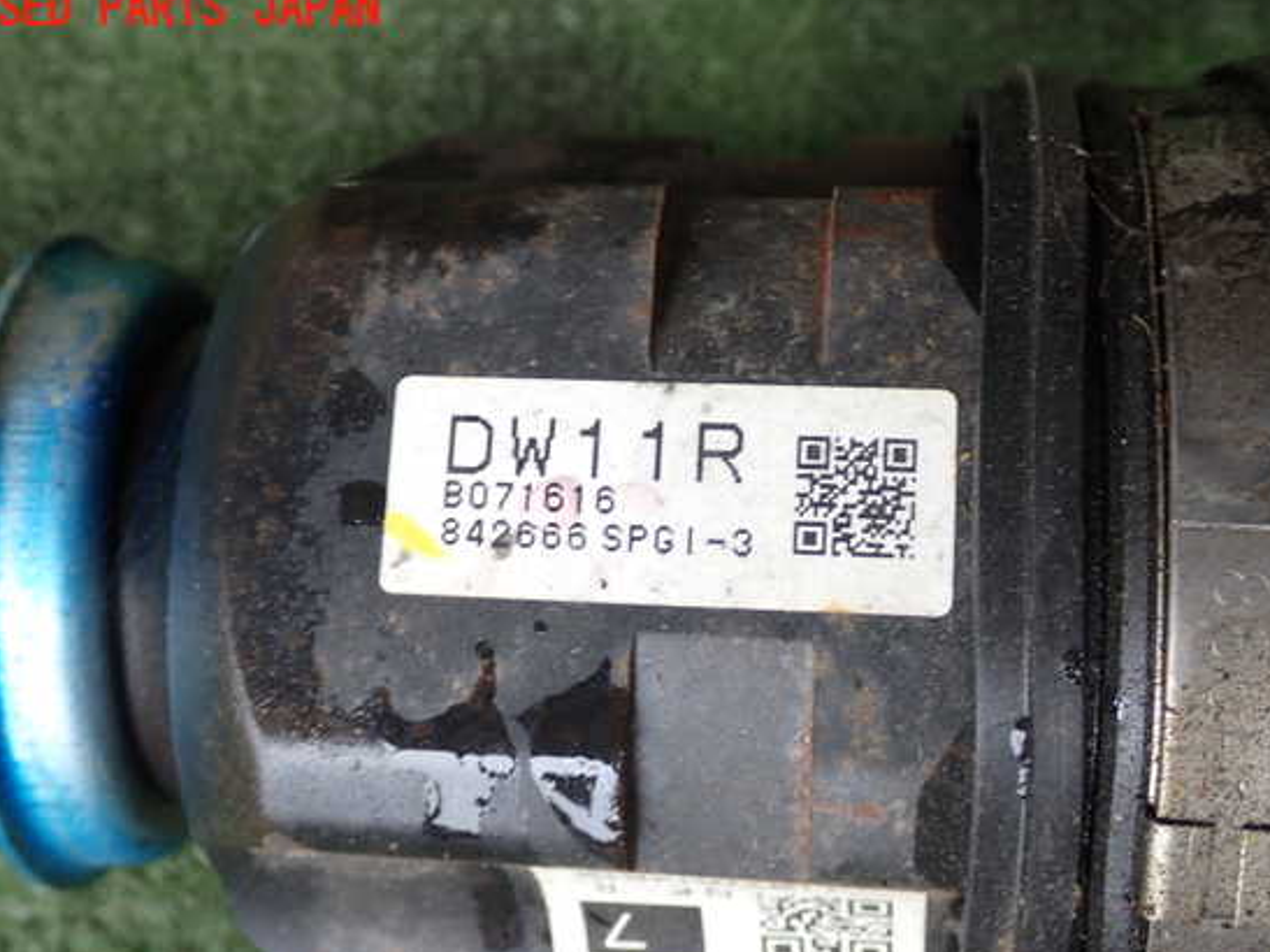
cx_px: 655
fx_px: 1651
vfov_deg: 32.2
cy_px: 504
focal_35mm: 45
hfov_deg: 42.1
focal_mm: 7.31
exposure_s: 1/80
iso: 200
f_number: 2.8
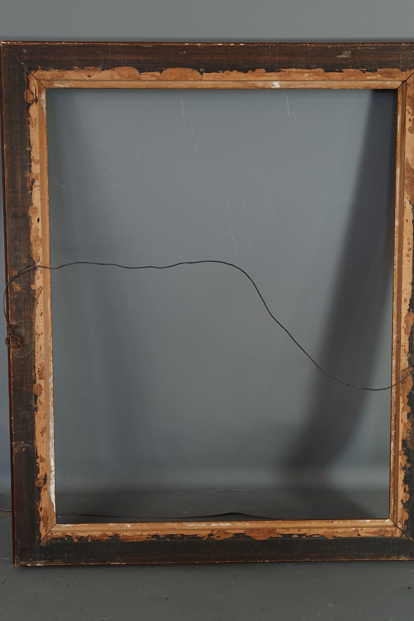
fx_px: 483
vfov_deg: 65.5
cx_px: 207
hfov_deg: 46.4
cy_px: 309
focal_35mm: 28
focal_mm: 5.4
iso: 50
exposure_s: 1/50
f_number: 1.8
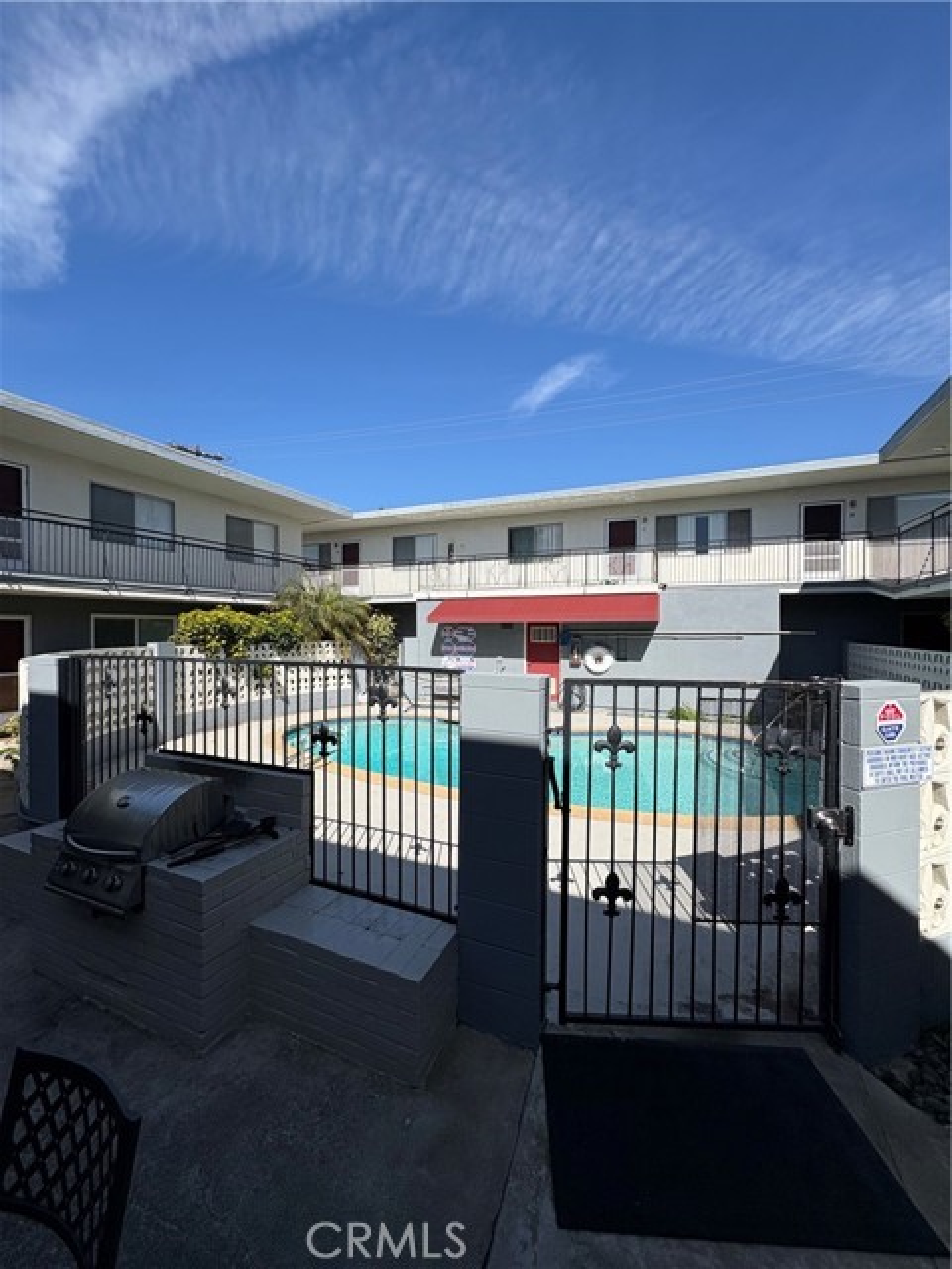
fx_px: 513
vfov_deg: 102.1
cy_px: 634
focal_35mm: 14
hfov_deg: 85.7
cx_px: 476
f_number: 2.2
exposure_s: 1/2770
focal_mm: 2.22
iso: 40
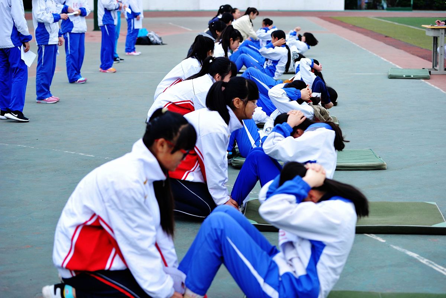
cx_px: 223
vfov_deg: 19.5
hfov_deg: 28.8
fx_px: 867
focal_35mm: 70
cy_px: 149
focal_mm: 70
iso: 200
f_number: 3.5
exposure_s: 1/400
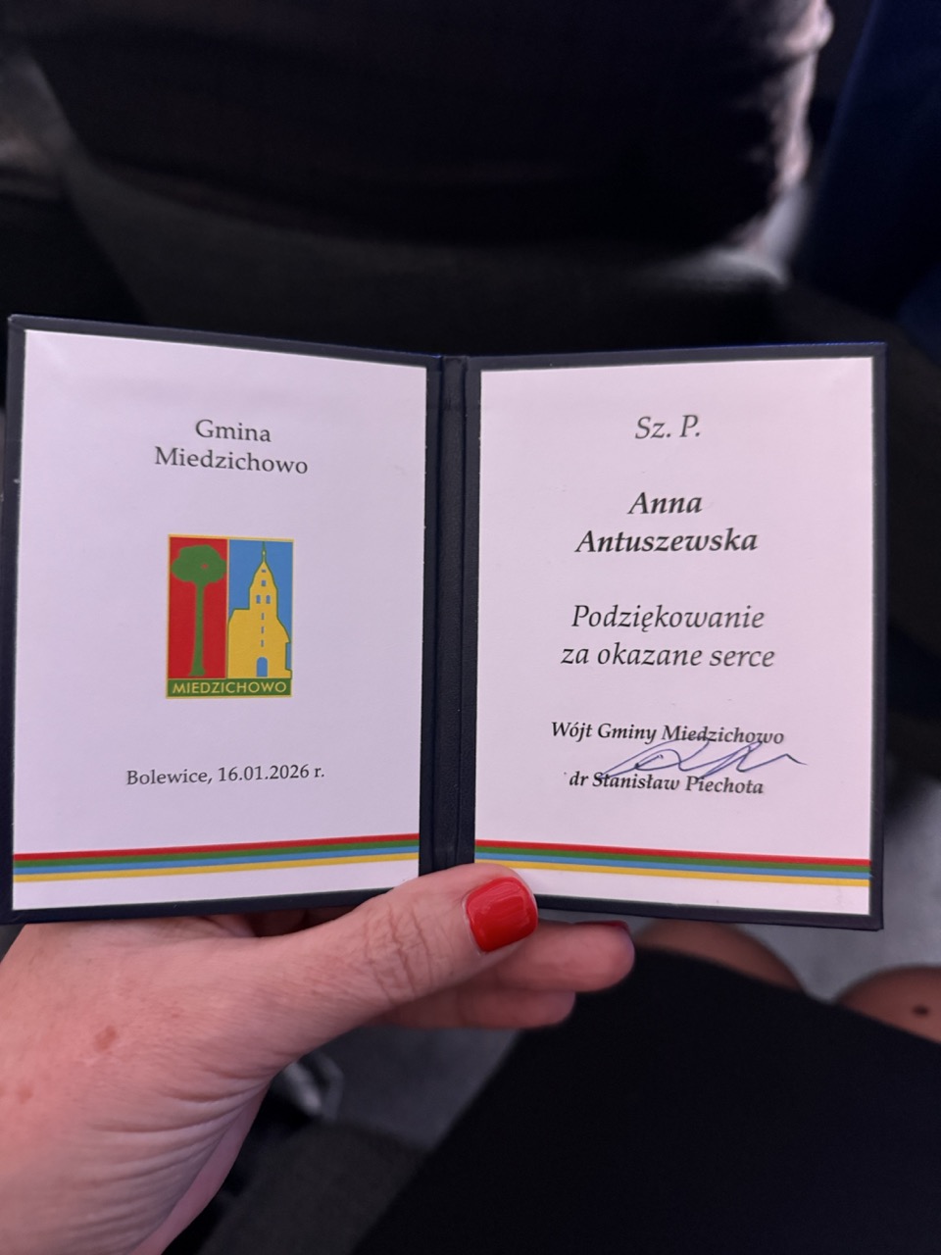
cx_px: 470
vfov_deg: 71.6
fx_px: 870
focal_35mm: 24
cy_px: 628
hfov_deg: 56.8
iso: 800
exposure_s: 1/35
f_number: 1.78
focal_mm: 6.76
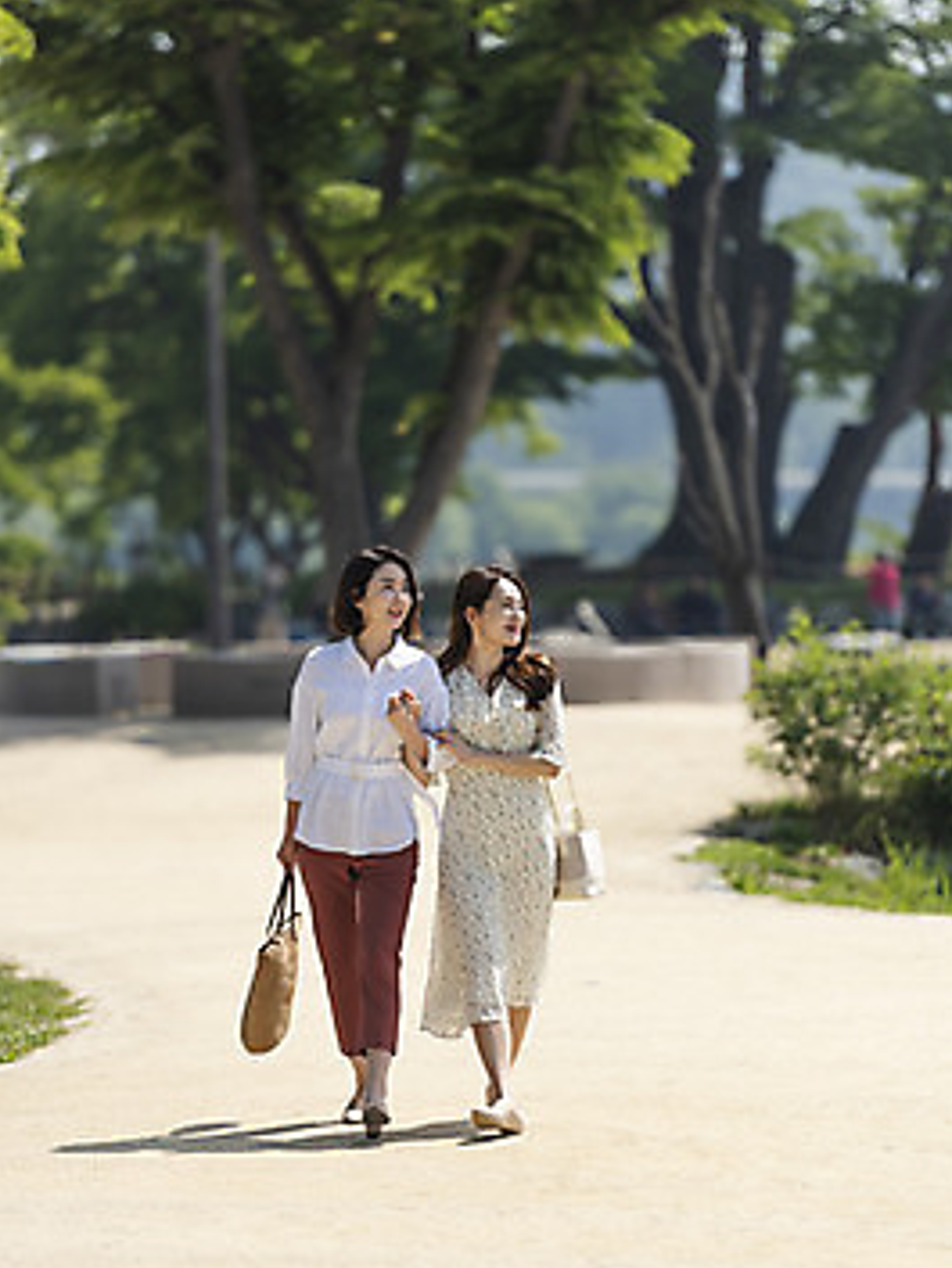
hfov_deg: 6.8
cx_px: 476
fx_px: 7989
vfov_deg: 9.1
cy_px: 607
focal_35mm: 218
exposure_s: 1/3200
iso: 100
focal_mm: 200
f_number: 2.8
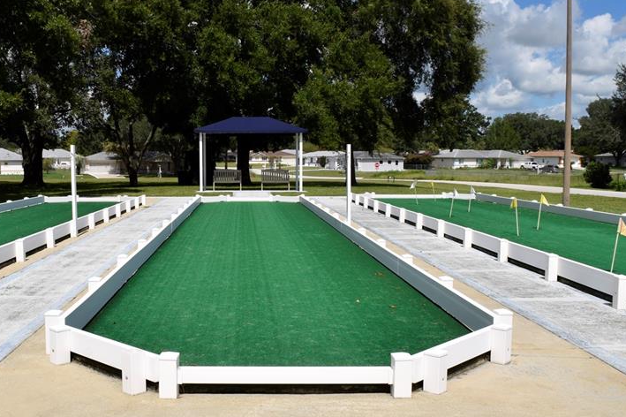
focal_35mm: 39
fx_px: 678
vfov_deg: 34.2
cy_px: 216
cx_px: 241
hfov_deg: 49.2
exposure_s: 1/200
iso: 100
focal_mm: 18
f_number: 13
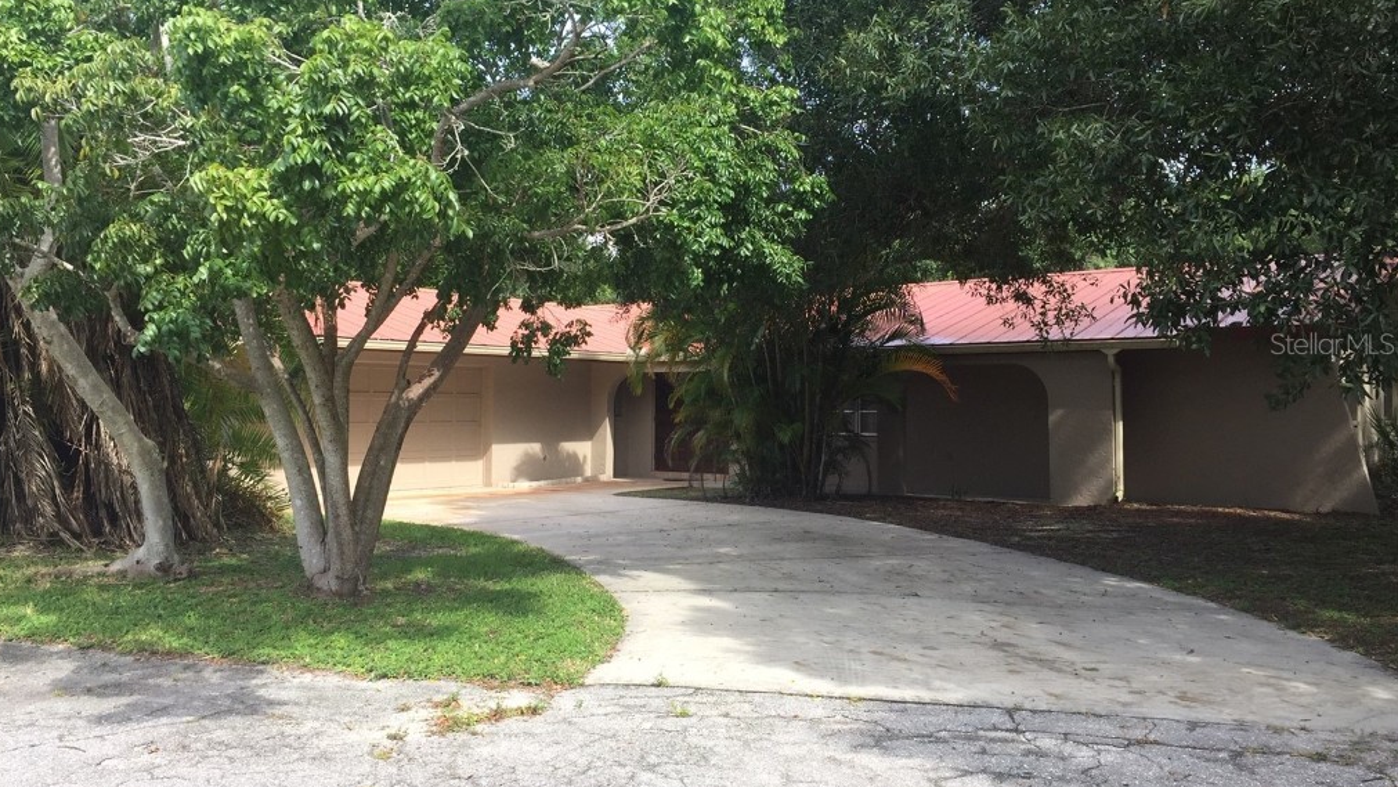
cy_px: 343
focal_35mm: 32
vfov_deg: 36.6
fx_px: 1186
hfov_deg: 61.0
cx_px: 693
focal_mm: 4.15
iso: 32
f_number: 2.2
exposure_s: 1/430
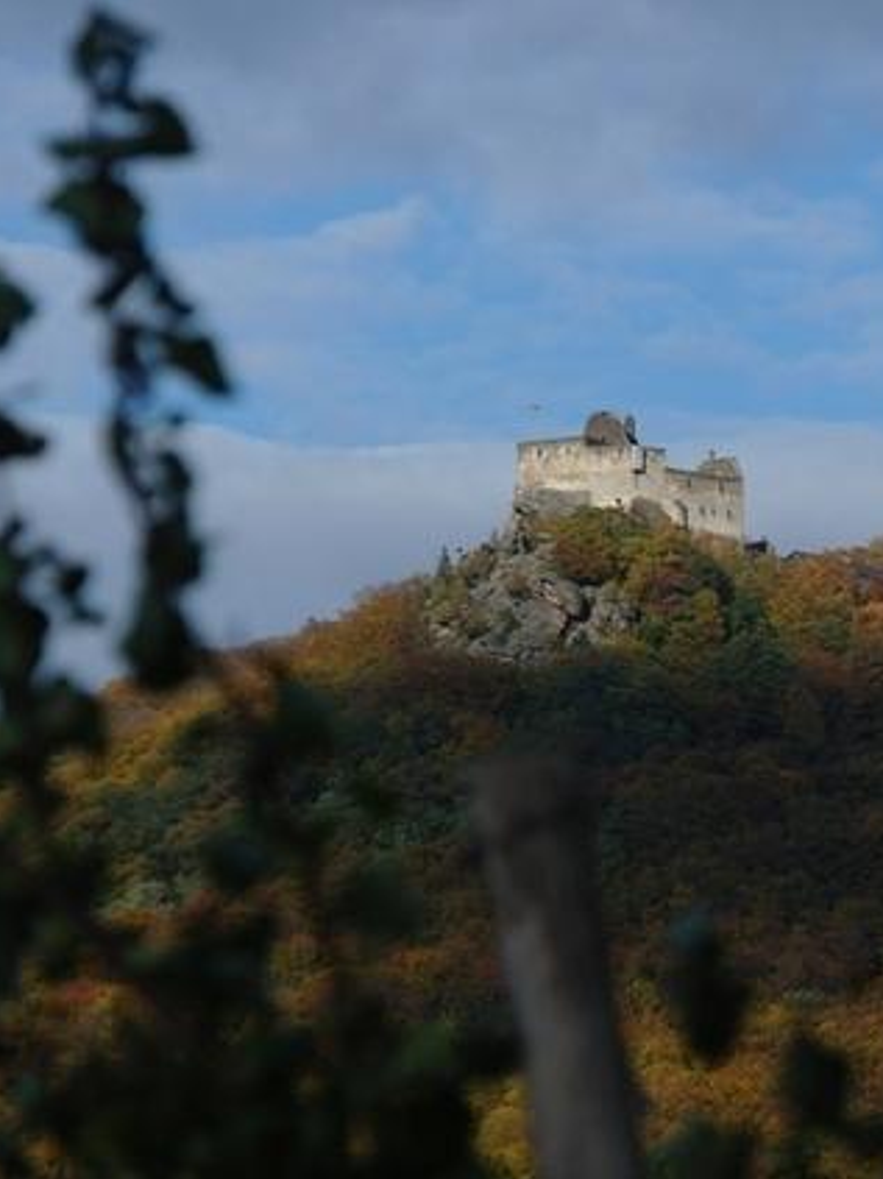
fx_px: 9902
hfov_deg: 5.1
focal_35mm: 291
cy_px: 591
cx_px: 691
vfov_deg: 6.8
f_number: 5.6
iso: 100
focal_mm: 130
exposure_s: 1/400
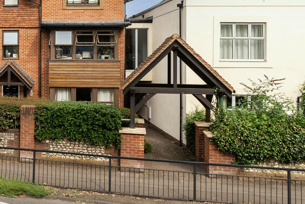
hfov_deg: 55.7
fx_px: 246
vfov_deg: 44.3
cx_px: 35
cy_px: 66
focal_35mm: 29
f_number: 7.1
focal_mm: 16
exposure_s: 1/2000
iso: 1250
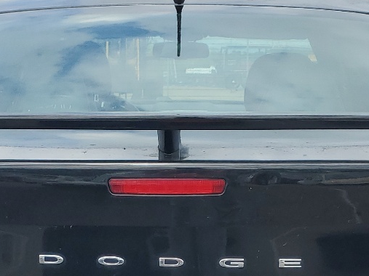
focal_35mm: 82
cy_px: 291
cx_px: 174
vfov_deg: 17.5
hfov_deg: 23.8
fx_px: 874
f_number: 1.5
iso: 50
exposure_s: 1/2000
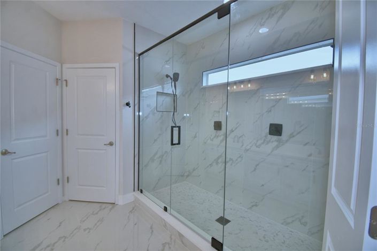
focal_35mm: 15
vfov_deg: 77.2
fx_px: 157
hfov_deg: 100.4
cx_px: 188
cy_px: 126
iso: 100
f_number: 4.5
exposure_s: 1/80
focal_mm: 10
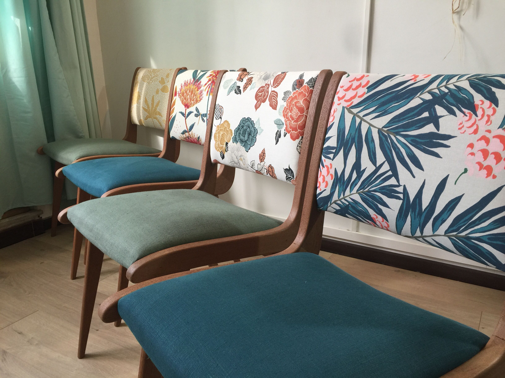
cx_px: 252
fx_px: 423
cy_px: 189
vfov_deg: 48.2
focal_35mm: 29
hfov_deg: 61.7
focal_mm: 4.15
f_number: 2.2
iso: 32
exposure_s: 1/33
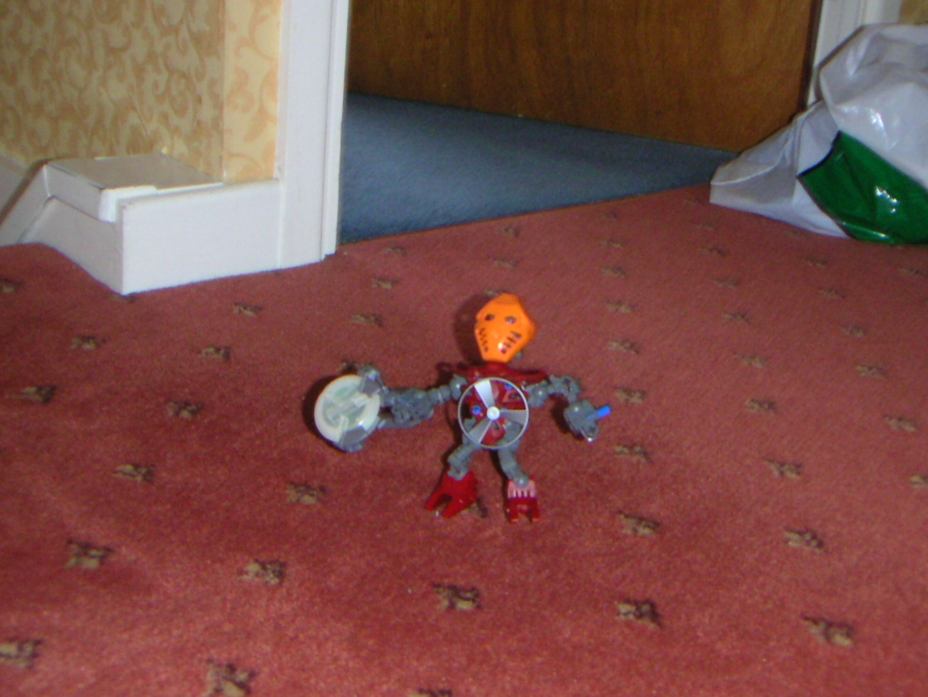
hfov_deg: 38.1
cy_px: 371
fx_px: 1341
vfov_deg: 29.1
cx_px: 514
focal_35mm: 50
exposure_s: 1/45
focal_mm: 5.1
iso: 200
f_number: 2.9
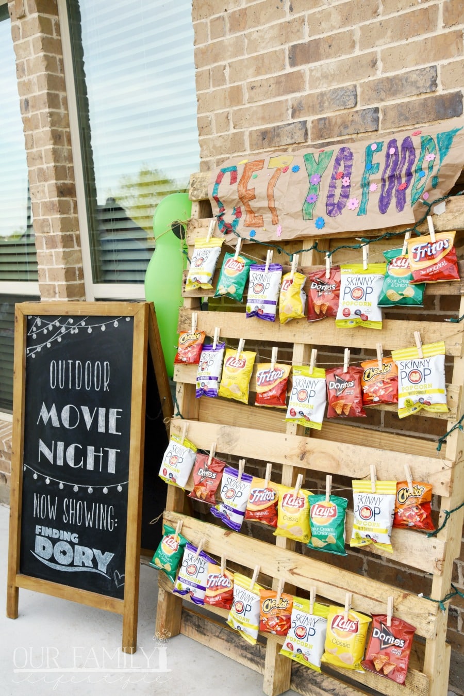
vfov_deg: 54.4
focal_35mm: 35
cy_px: 348
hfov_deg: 37.9
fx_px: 676
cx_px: 232
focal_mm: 35
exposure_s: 1/200
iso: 400
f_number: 7.1
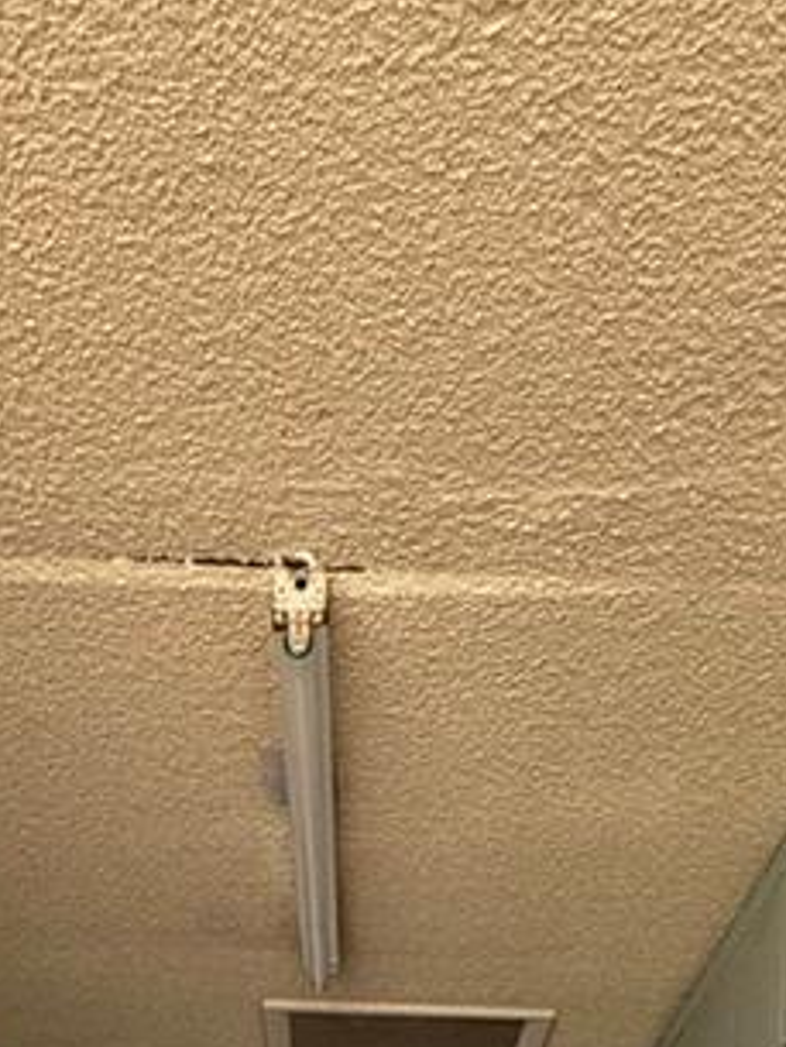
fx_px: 1664
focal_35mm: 55
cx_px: 302
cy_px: 1696
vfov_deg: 24.2
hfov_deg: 26.5
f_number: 2.2
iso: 200
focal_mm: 2.22
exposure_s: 1/99
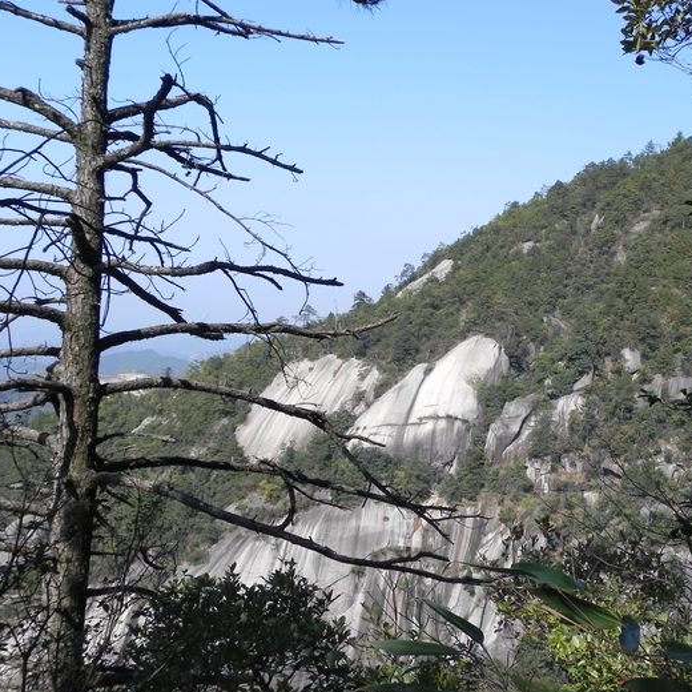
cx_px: 454
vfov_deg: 38.3
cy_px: 348
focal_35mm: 44
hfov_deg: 38.0
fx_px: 995
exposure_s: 1/386
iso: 160
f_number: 6.3
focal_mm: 6.6
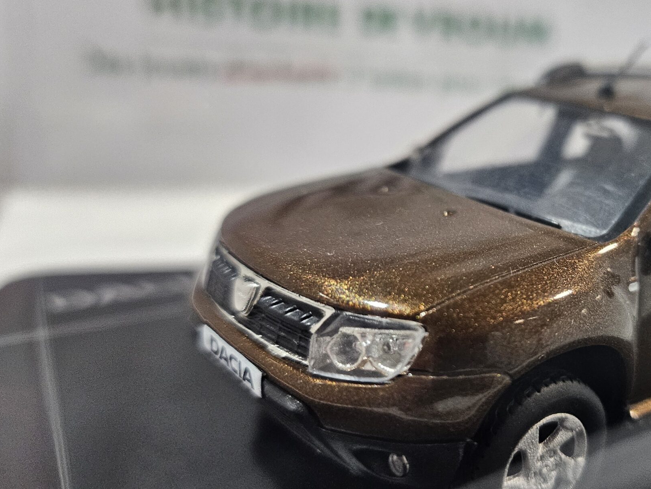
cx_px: 486
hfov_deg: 47.2
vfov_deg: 37.7
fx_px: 715
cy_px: 257
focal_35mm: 38
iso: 320
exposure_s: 1/100
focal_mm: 5
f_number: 1.8
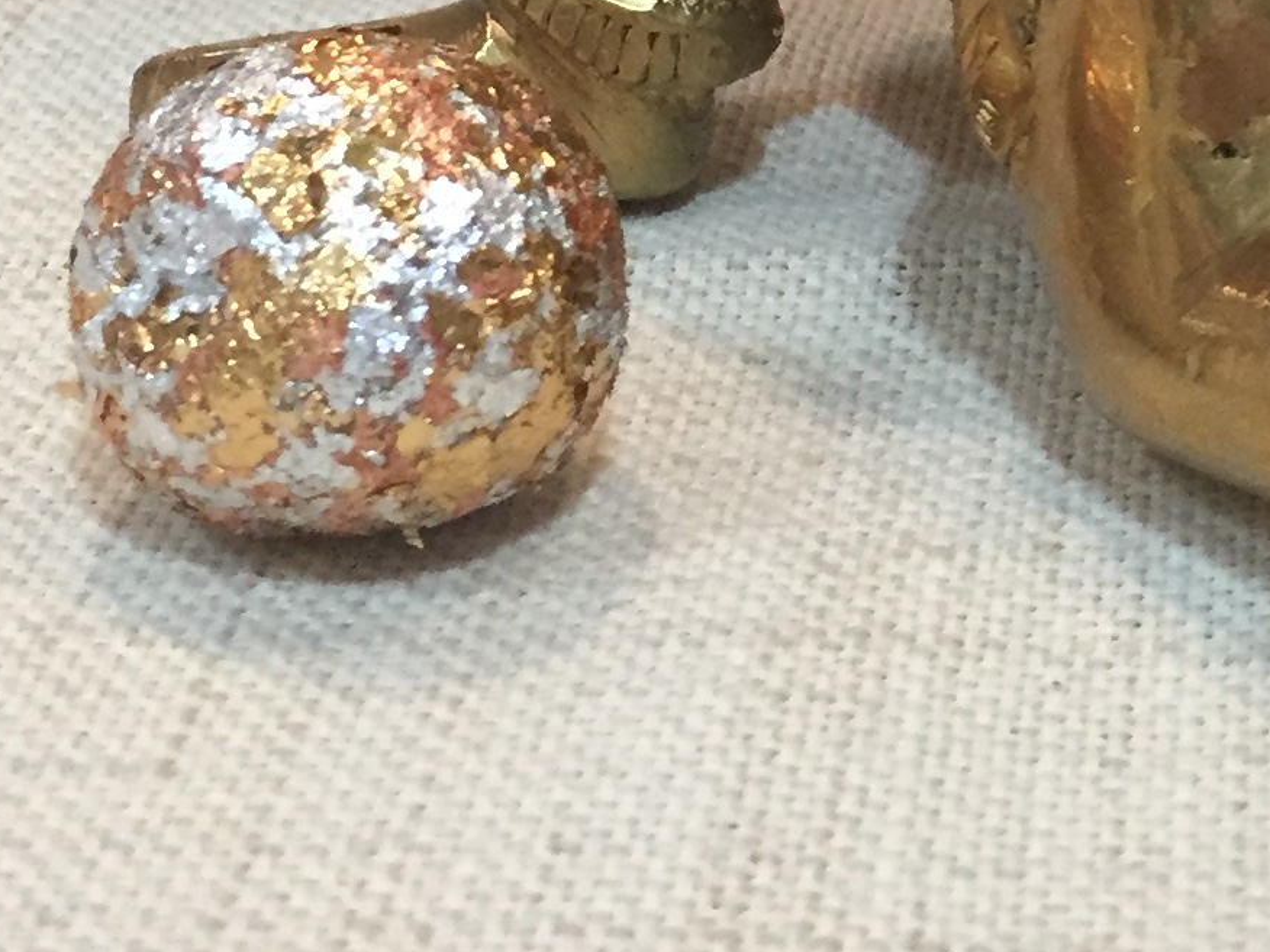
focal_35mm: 108
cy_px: -607
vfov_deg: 12.8
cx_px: 1282
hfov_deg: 17.8
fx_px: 3962
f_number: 2.2
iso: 250
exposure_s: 1/33
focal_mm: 4.15
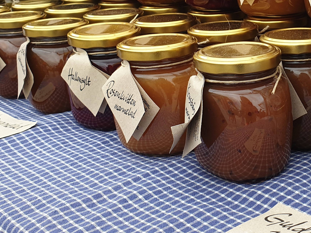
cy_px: 29
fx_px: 548
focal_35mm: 61
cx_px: 262
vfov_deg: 23.5
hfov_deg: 30.7
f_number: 2.4
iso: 50
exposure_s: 1/205
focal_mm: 4.3
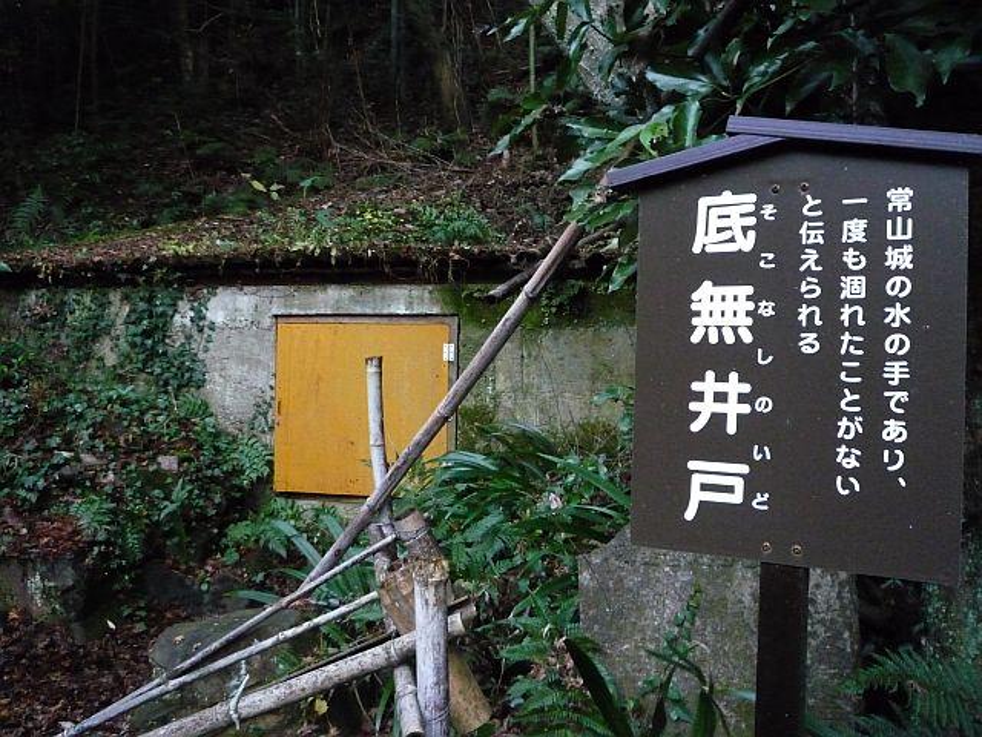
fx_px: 851
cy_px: 368
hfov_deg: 60.0
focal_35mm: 30
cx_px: 491
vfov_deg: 46.8
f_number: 3.3
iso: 800
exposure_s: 1/13
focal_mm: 5.2
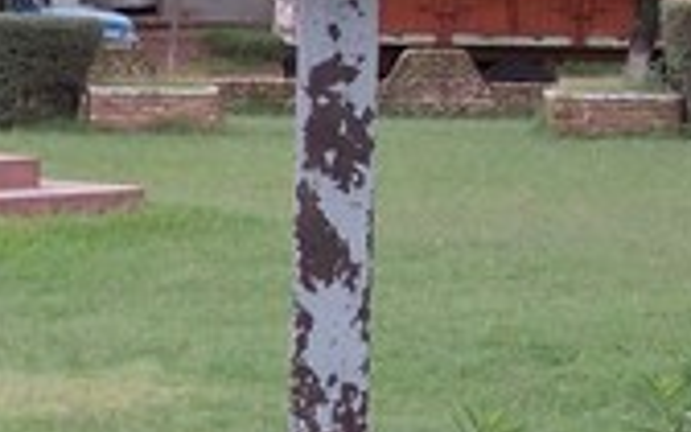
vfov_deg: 6.3
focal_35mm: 208
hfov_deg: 9.8
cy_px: 210
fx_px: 3917
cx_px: -341
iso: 80
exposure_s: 1/250
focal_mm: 6.1
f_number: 3.3
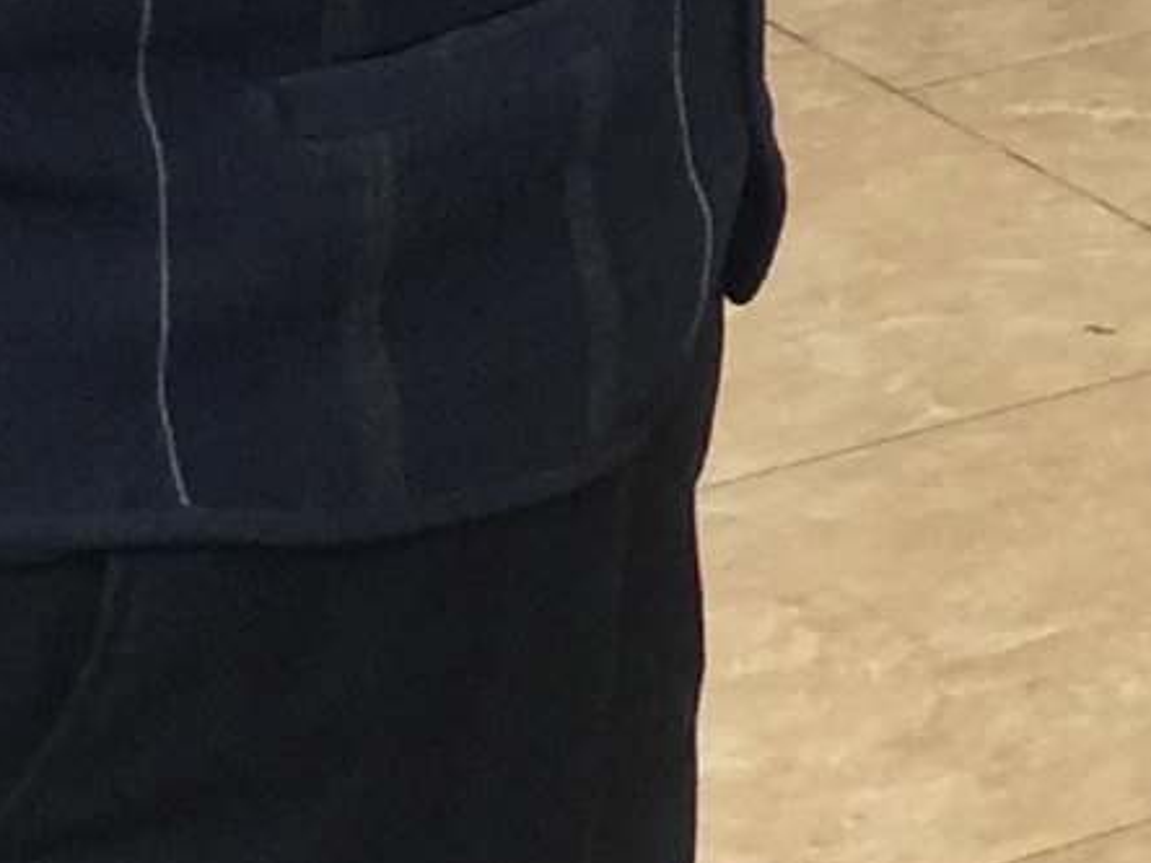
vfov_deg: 6.9
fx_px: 7082
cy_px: -404
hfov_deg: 8.4
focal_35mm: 213
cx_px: 2935
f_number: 2.2
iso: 80
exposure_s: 1/33
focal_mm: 4.15
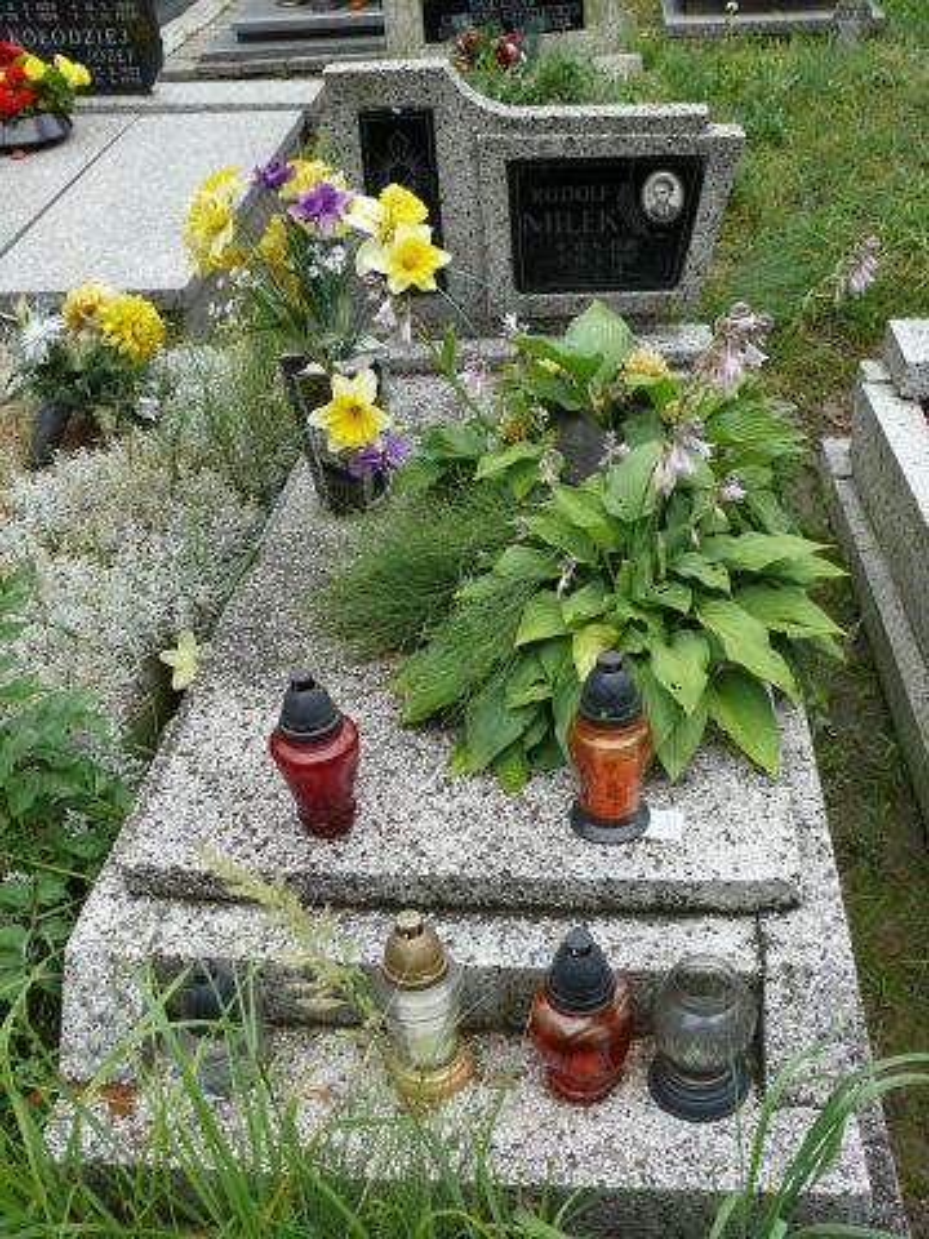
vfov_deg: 52.6
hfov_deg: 40.7
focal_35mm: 35
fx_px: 1252
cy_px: 620
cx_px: 464
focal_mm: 7.4
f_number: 3.6
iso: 100
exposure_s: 1/100
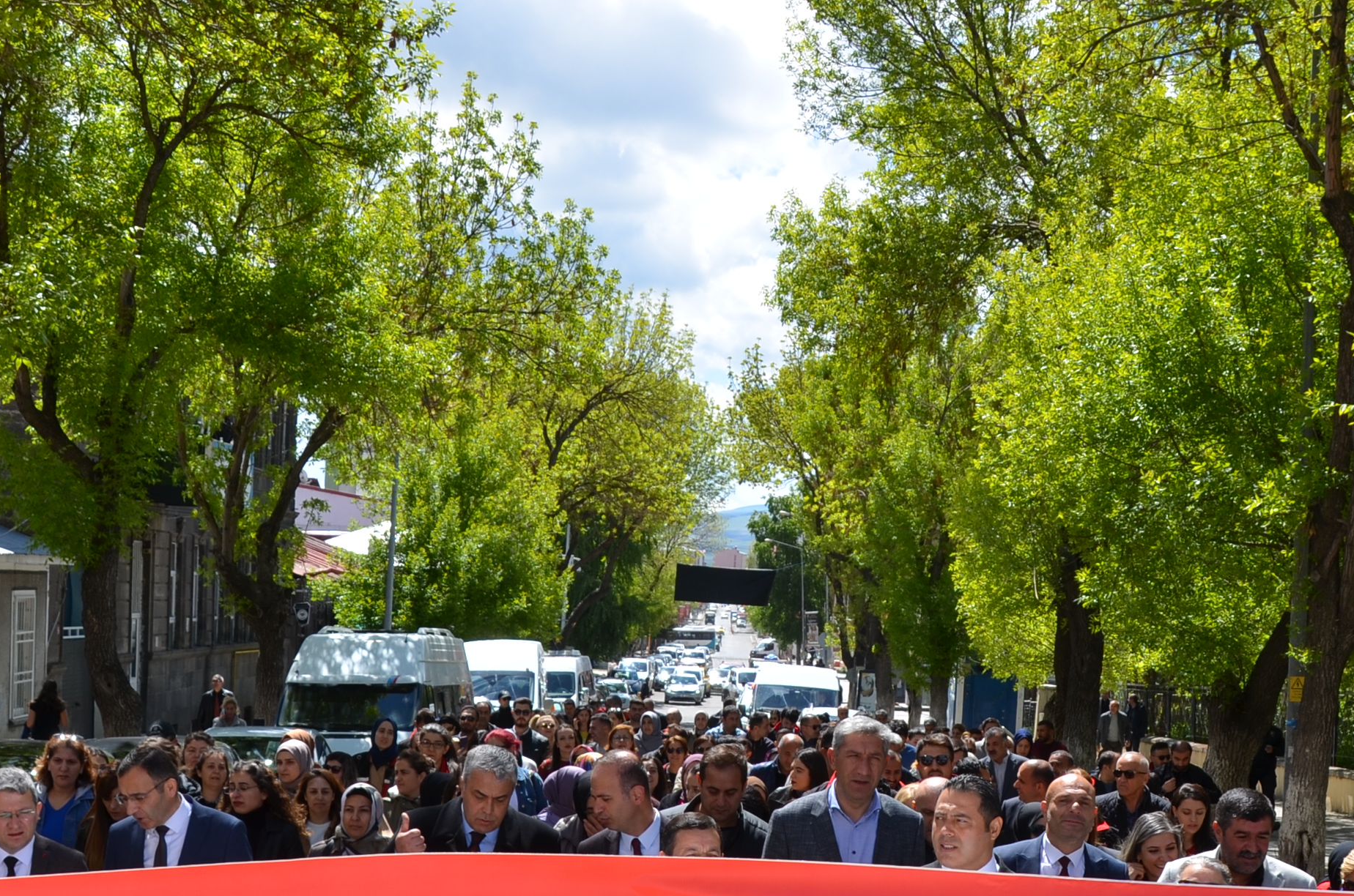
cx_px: 693
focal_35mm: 66
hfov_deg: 30.6
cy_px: 709
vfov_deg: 20.3
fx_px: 2477
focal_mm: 22
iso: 110
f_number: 8
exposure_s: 1/250
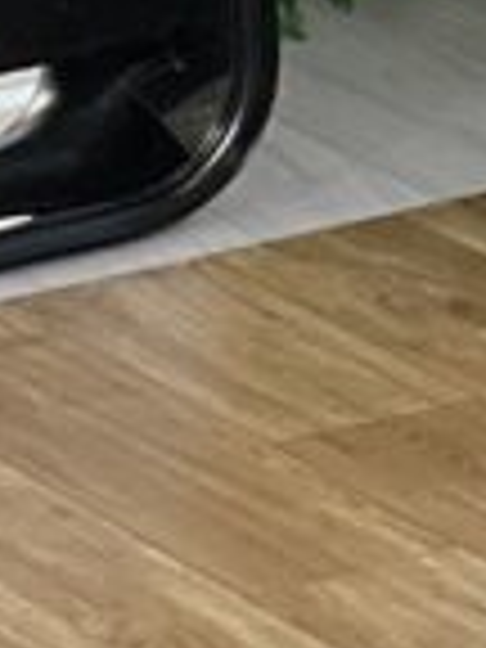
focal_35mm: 499
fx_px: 9341
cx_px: 1534
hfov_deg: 2.9
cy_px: -1406
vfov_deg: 3.8
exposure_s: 1/120
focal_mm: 9
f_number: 2.8
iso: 80
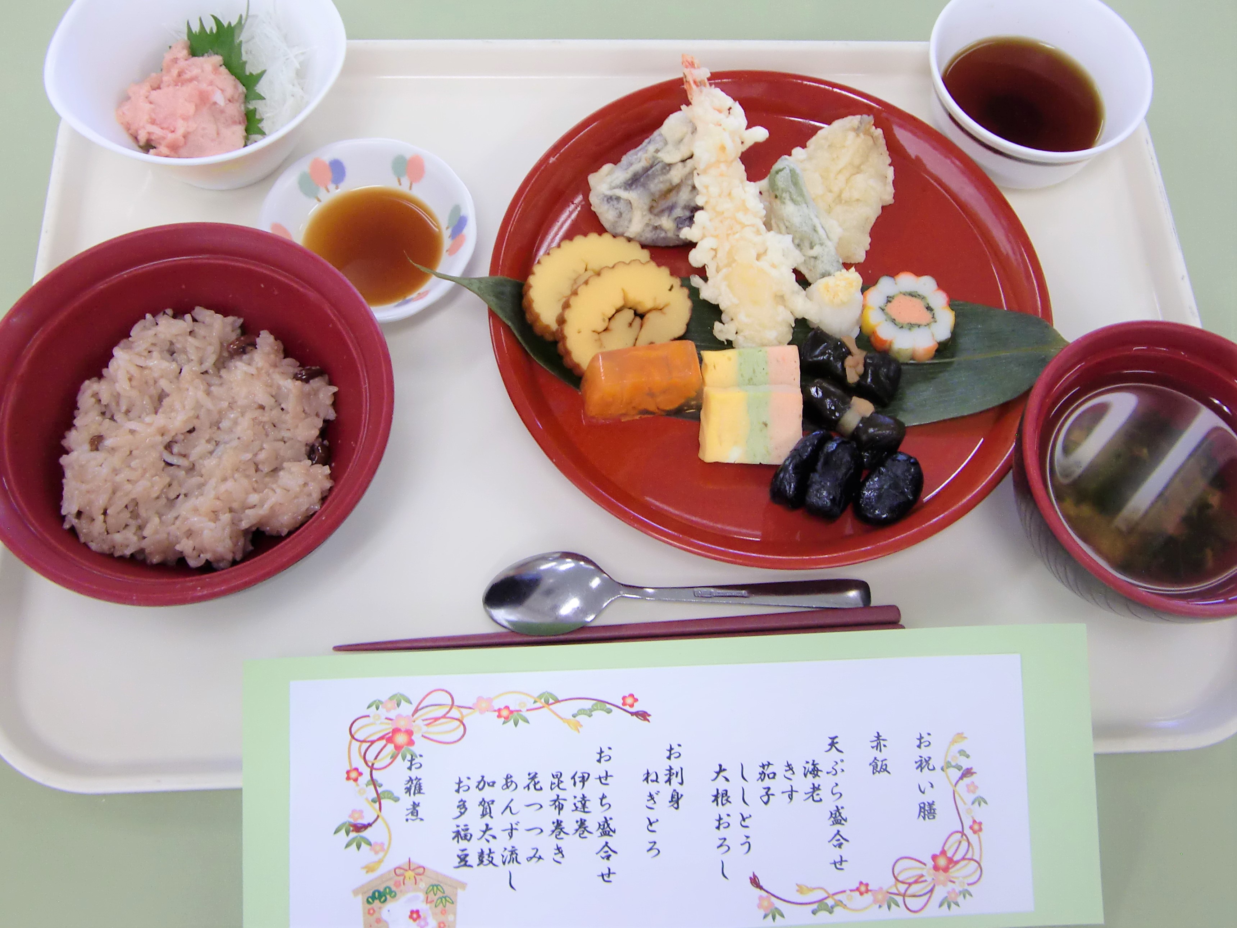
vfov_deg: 43.0
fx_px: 1179
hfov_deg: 55.3
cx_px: 618
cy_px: 464
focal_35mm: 33
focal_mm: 5.8
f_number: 2.7
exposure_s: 1/60
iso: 160
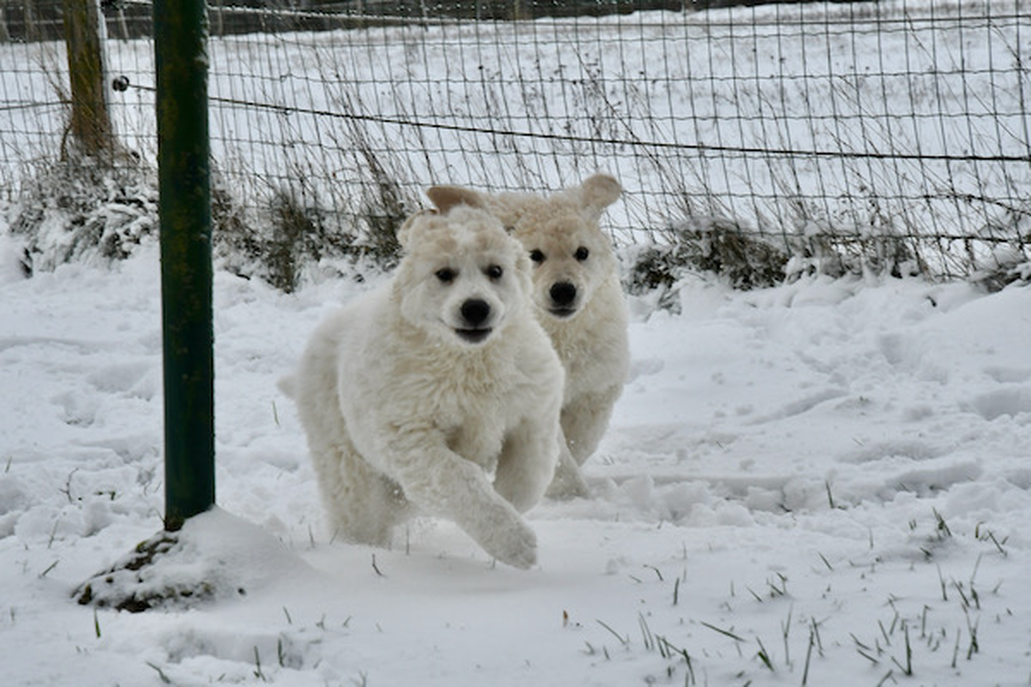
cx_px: 516
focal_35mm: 120
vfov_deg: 11.4
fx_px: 3436
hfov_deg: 17.1
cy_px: 344
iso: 1000
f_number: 10
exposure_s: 1/320
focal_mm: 80
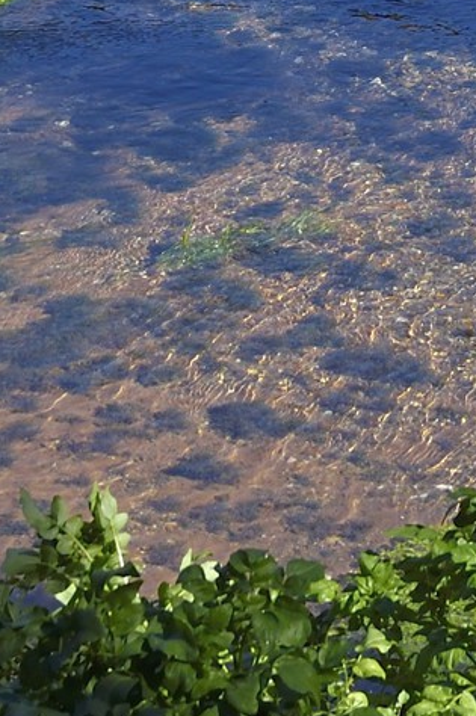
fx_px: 5545
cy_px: -916
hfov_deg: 4.9
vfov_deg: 7.0
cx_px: 385
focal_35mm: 279
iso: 200
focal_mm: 55
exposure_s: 1/250
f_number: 10
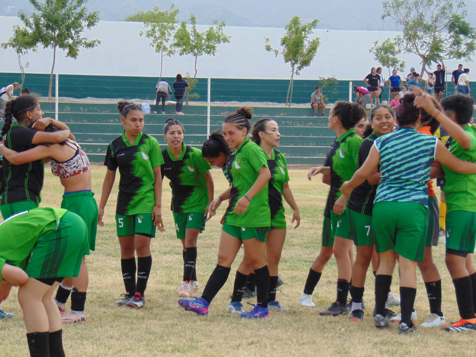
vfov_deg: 11.1
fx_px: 1829
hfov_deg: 14.8
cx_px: 238
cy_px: 178
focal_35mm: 133
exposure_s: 1/80
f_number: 4
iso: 80
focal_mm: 23.9
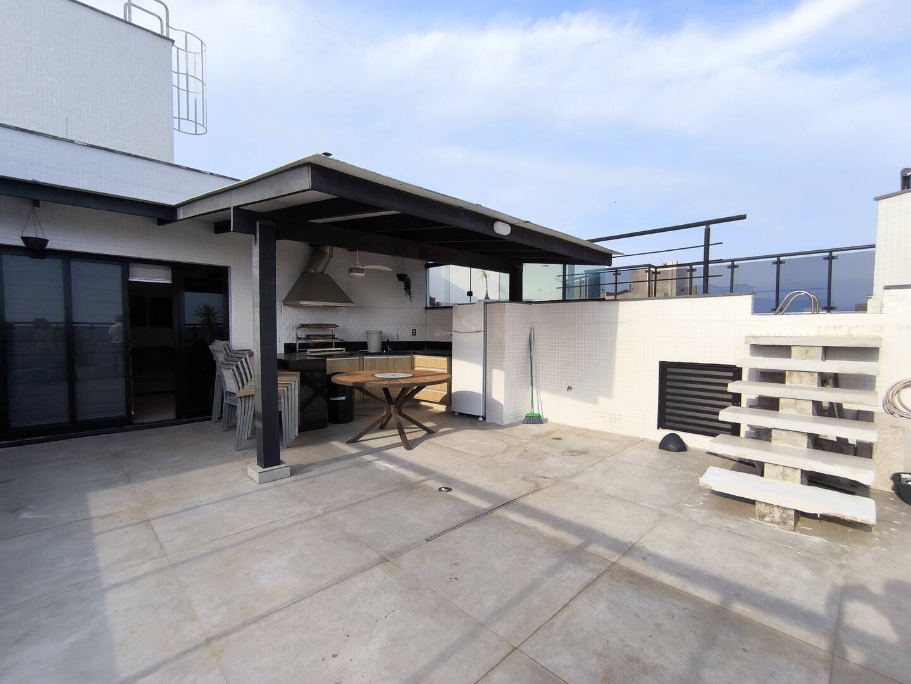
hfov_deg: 94.5
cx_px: 456
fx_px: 421
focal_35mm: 16
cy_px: 342
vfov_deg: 78.1
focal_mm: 1.65
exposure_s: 1/870
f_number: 2.2
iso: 50
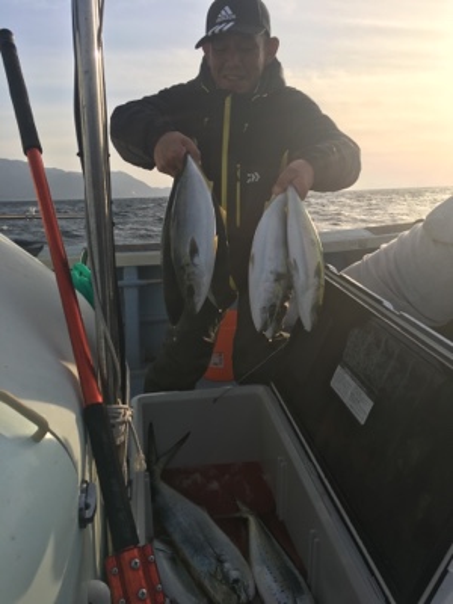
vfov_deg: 61.7
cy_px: 302
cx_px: 226
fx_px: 506
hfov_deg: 48.2
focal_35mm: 29
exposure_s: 1/1350
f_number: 2.2
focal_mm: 4.15
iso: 25
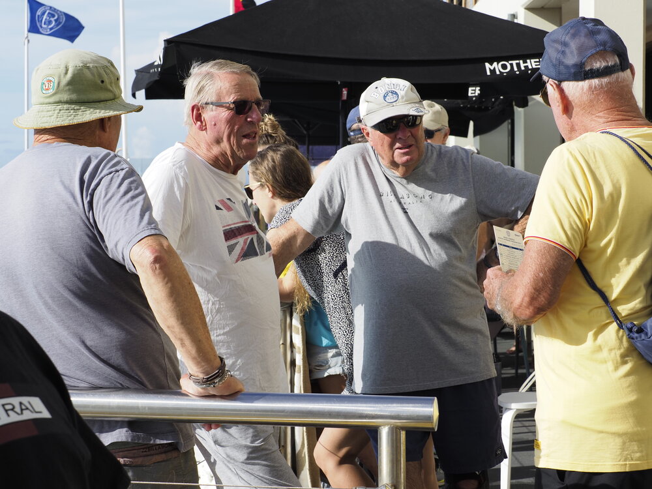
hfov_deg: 24.4
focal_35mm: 80
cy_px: 244
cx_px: 326
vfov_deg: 18.4
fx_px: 1507
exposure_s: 1/500
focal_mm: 40
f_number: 7.1
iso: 200
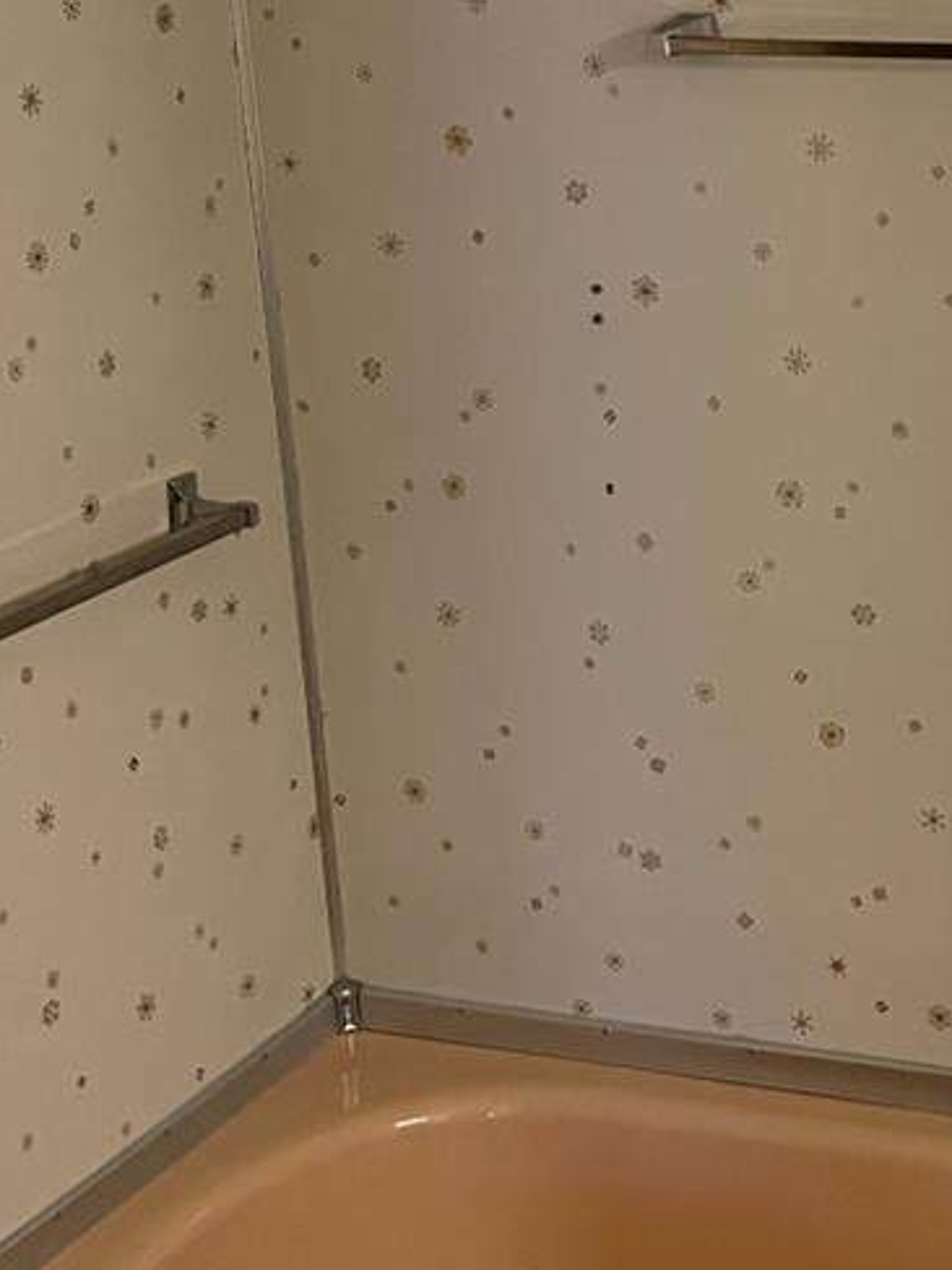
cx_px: 1065
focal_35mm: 80
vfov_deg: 24.4
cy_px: 536
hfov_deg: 17.7
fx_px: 2934
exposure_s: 1/60
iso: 100
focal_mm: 4.2
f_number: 1.6
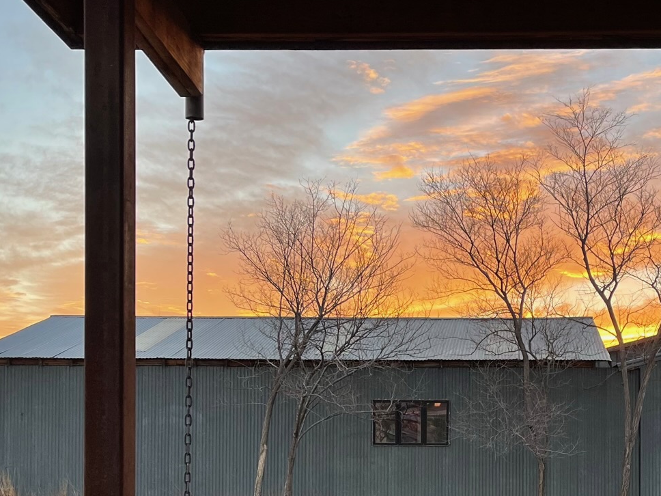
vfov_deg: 26.1
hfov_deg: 34.3
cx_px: 490
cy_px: 398
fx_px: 1050
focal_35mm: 55
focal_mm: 5.1
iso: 32
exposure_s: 1/186
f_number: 1.6
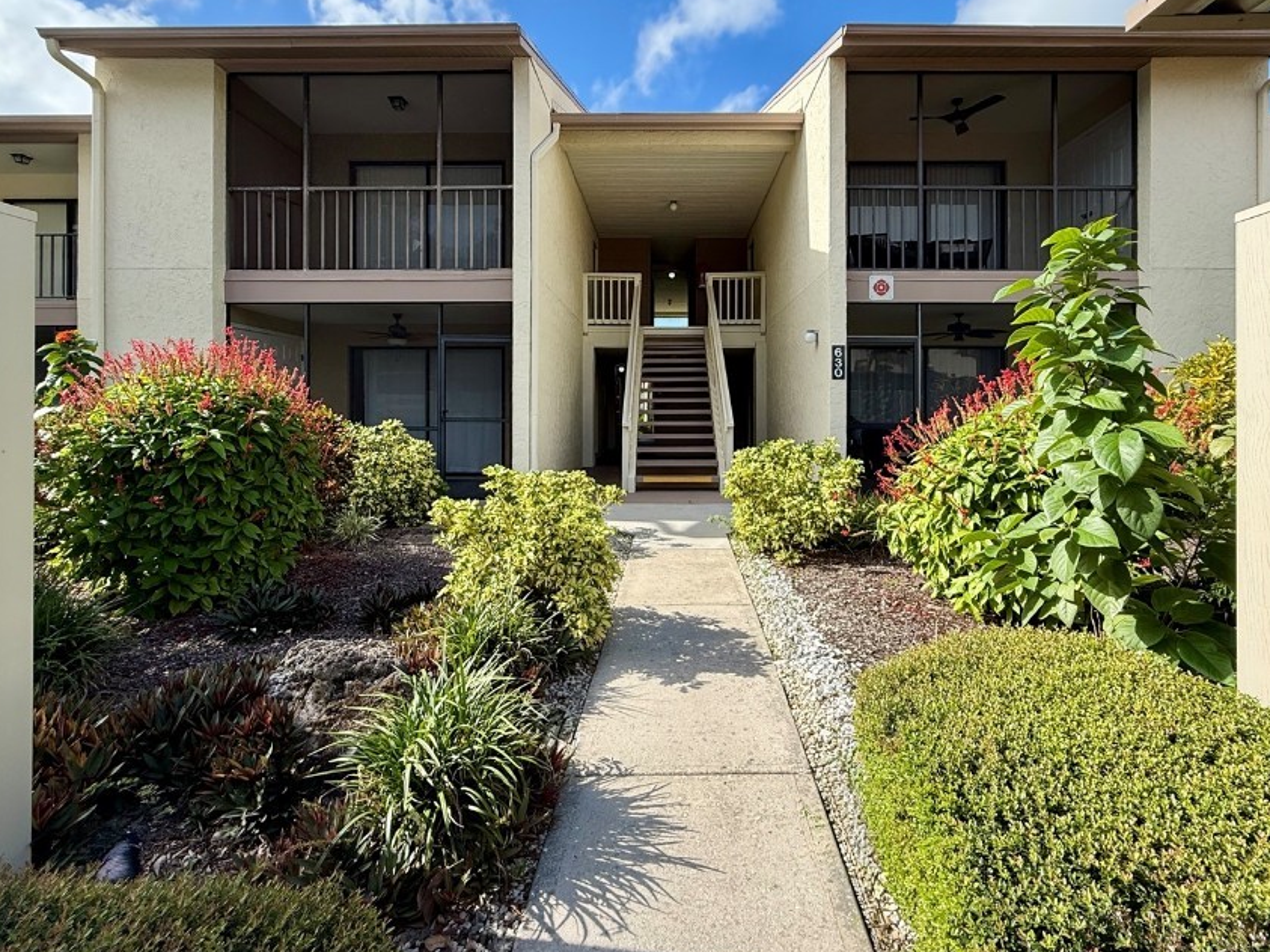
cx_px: 664
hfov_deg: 91.0
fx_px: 624
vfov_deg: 74.3
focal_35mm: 17
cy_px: 410
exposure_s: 1/1068
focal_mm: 2.22
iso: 64
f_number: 2.2
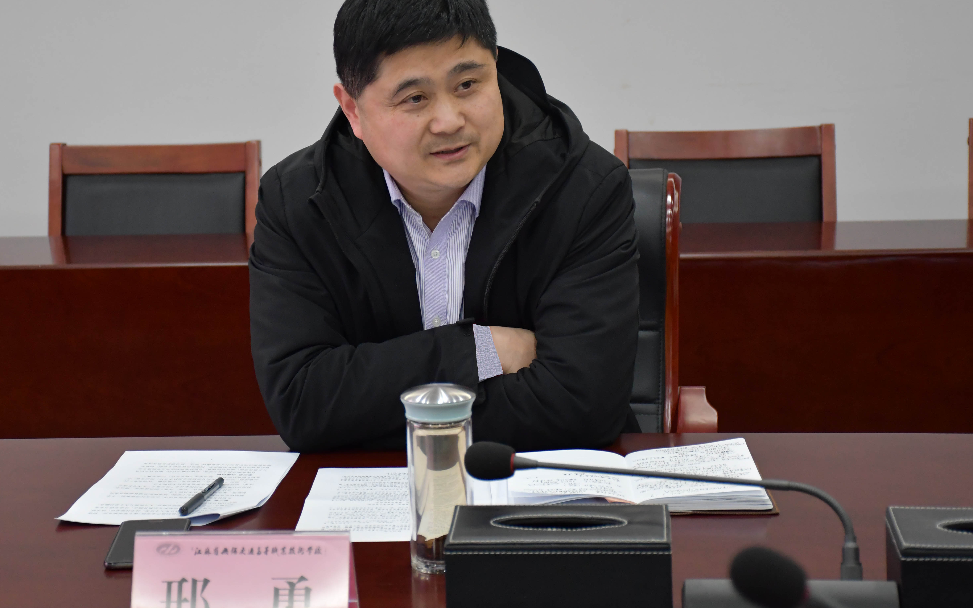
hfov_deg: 23.5
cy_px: 281
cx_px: 431
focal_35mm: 88
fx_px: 2334
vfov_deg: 14.8
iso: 2200
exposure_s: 1/125
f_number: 4.8
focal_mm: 50
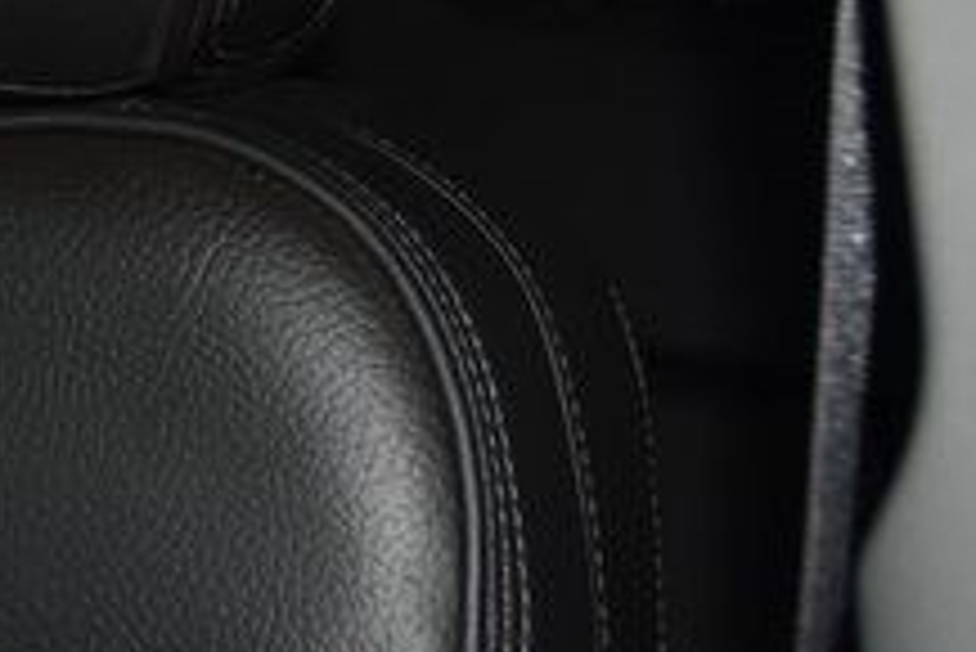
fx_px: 2876
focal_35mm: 106
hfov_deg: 18.1
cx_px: -274
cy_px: -56
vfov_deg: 12.7
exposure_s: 1/125
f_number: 3.8
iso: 1400
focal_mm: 24
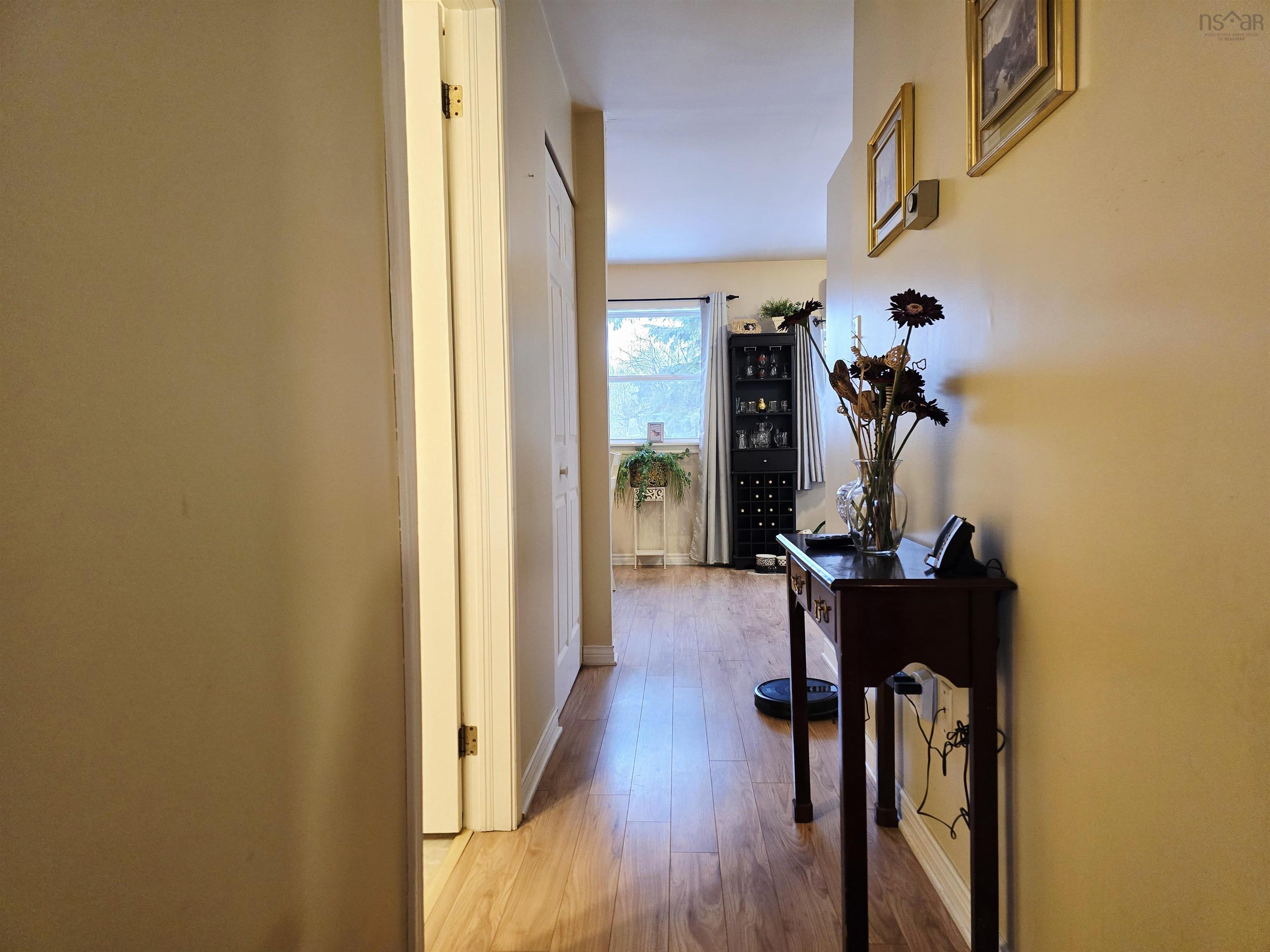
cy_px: 476
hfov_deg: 73.9
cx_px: 635
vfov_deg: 58.9
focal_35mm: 23
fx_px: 844
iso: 640
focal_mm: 6.3
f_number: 1.7
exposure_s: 1/120
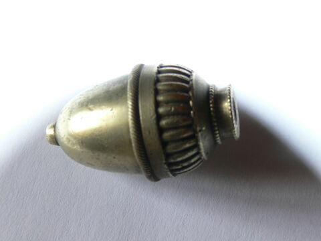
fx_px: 649
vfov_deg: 21.0
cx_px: 160
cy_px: 120
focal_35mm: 70
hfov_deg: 27.8
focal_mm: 12.6
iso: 100
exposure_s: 1/30
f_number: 3.2
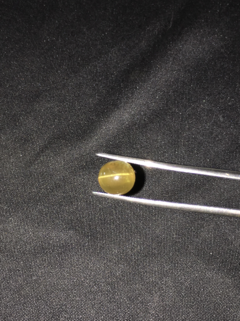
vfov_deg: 61.7
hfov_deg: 48.2
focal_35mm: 29
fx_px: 268
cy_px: 160
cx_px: 120
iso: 25
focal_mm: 4.15
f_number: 2.2
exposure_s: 1/54
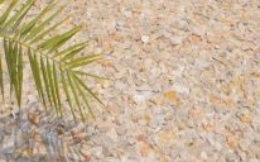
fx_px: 693
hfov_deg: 19.3
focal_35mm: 98
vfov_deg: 10.9
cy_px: -245
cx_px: -93
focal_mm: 11
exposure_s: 1/200
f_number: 10
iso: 100
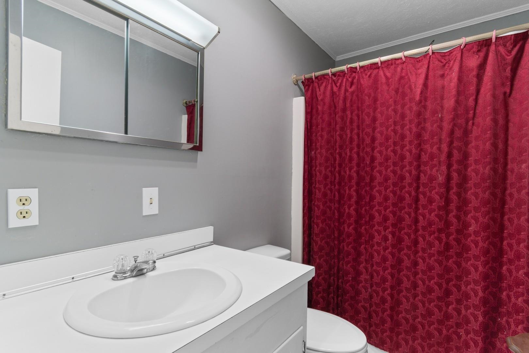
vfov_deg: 70.4
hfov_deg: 93.3
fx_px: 250
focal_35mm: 17
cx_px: 264
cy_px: 176
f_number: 4.8
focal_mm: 11.5
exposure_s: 6
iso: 100
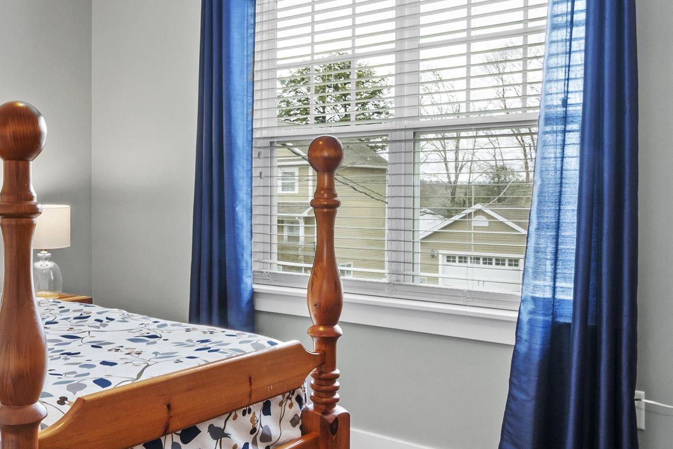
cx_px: 181
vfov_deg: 36.8
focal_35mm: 36
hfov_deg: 51.2
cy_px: 188
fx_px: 673
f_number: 10
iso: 400
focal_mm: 10
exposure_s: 1/1.25
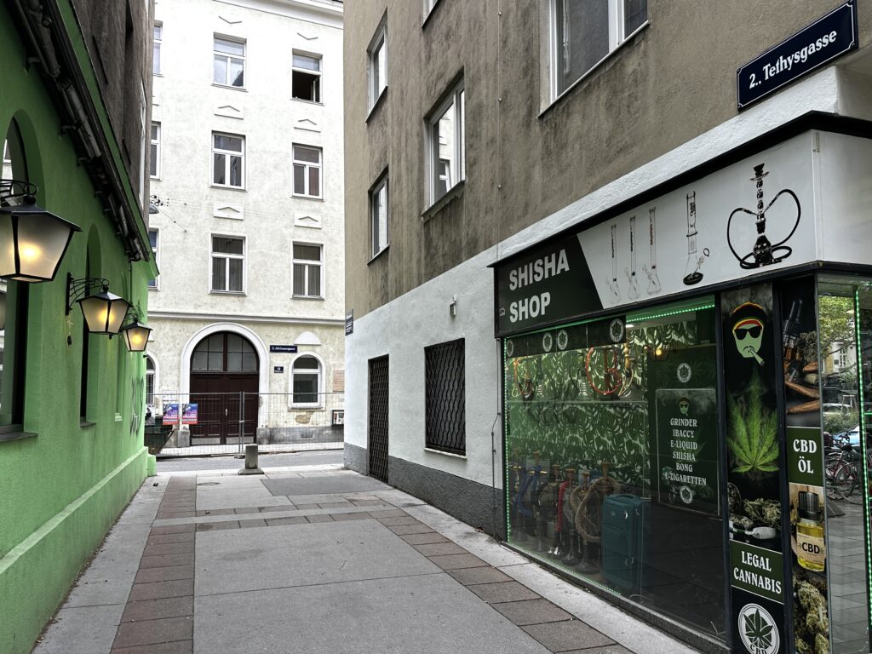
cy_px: 327
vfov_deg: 56.8
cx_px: 436
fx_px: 605
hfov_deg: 71.6
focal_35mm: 24
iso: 80
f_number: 1.78
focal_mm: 6.86
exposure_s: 1/508
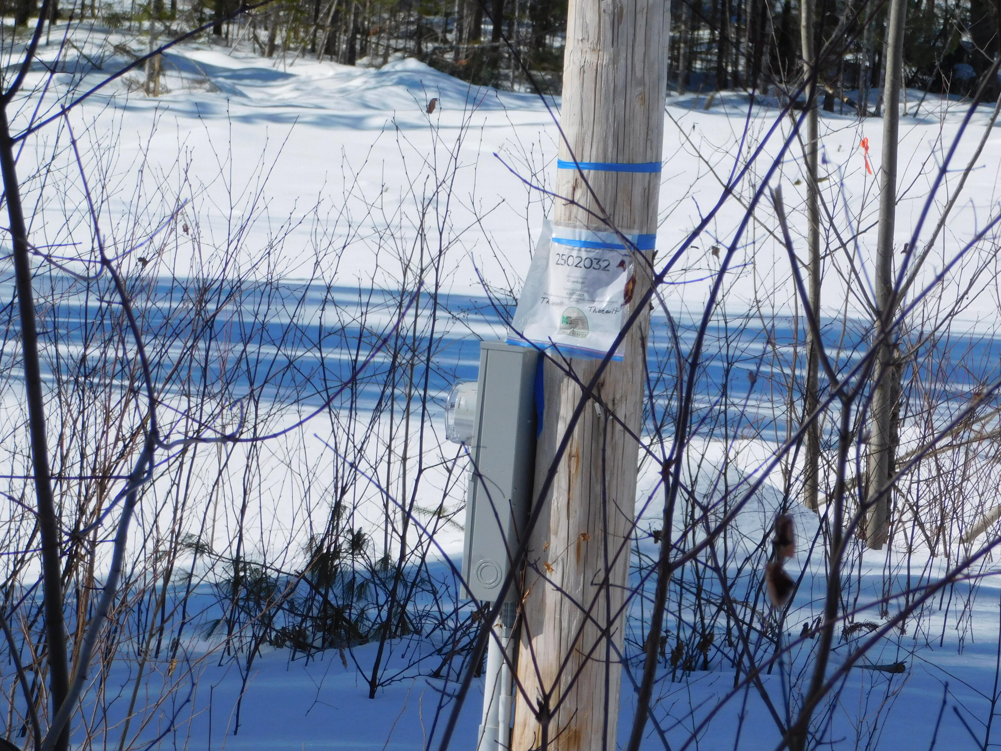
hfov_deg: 7.0
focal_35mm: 285
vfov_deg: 5.2
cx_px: 493
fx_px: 8241
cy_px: 401
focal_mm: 47.2
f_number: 5.7
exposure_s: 1/1000
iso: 125
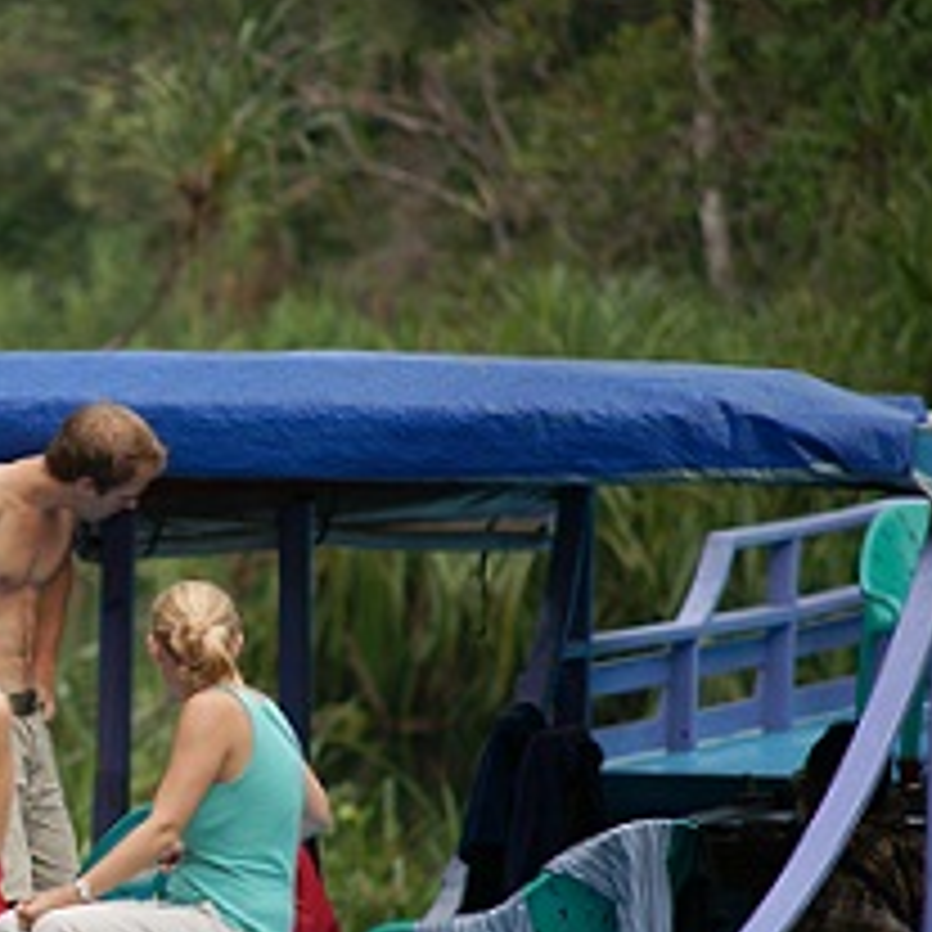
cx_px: -92
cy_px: 662
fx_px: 12063
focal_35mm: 396
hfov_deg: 4.4
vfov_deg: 4.4
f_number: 4
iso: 320
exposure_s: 1/750
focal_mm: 210
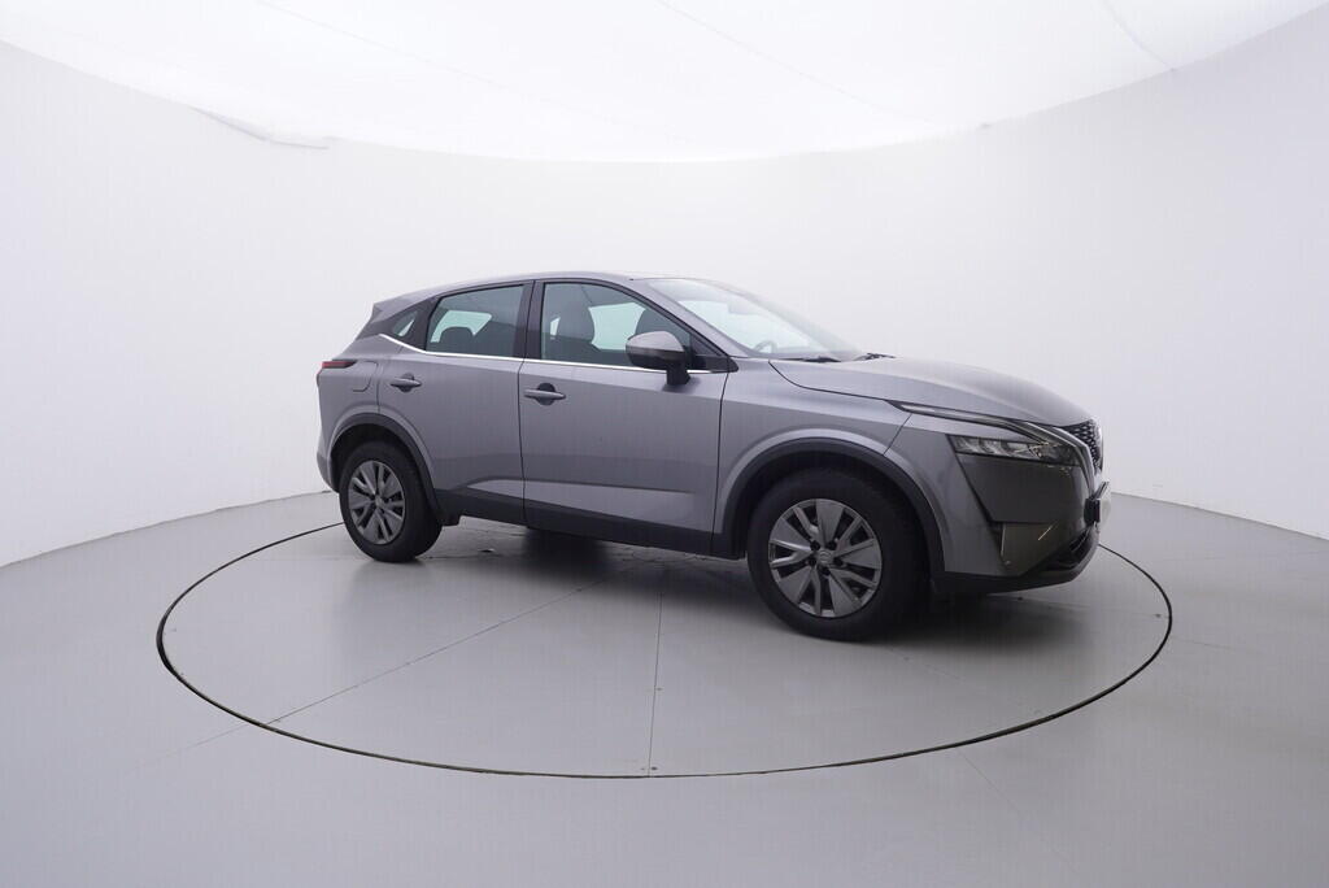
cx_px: 664
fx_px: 831
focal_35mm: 22
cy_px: 444
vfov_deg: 56.2
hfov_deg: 77.3
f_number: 5
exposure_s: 1/80
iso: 200
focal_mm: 15
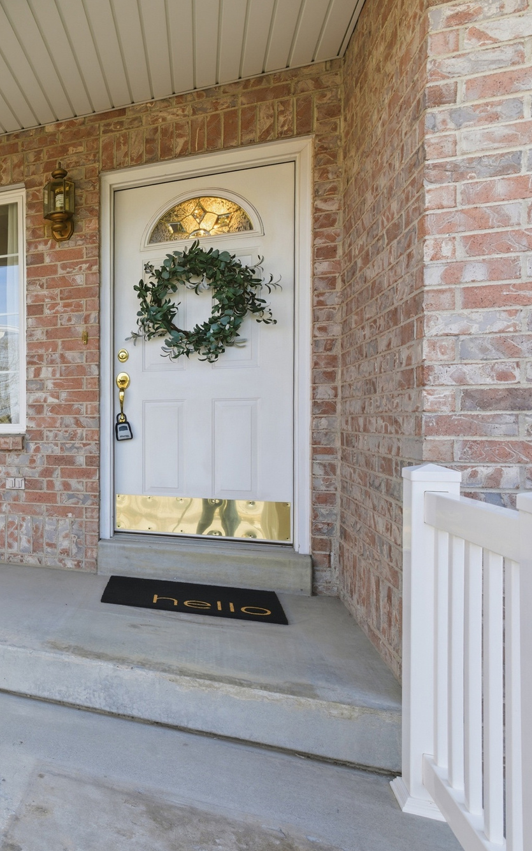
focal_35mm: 25
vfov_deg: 72.6
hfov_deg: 37.3
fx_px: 580
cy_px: 417
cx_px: -108
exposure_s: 1/60
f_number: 10
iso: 100
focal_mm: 16
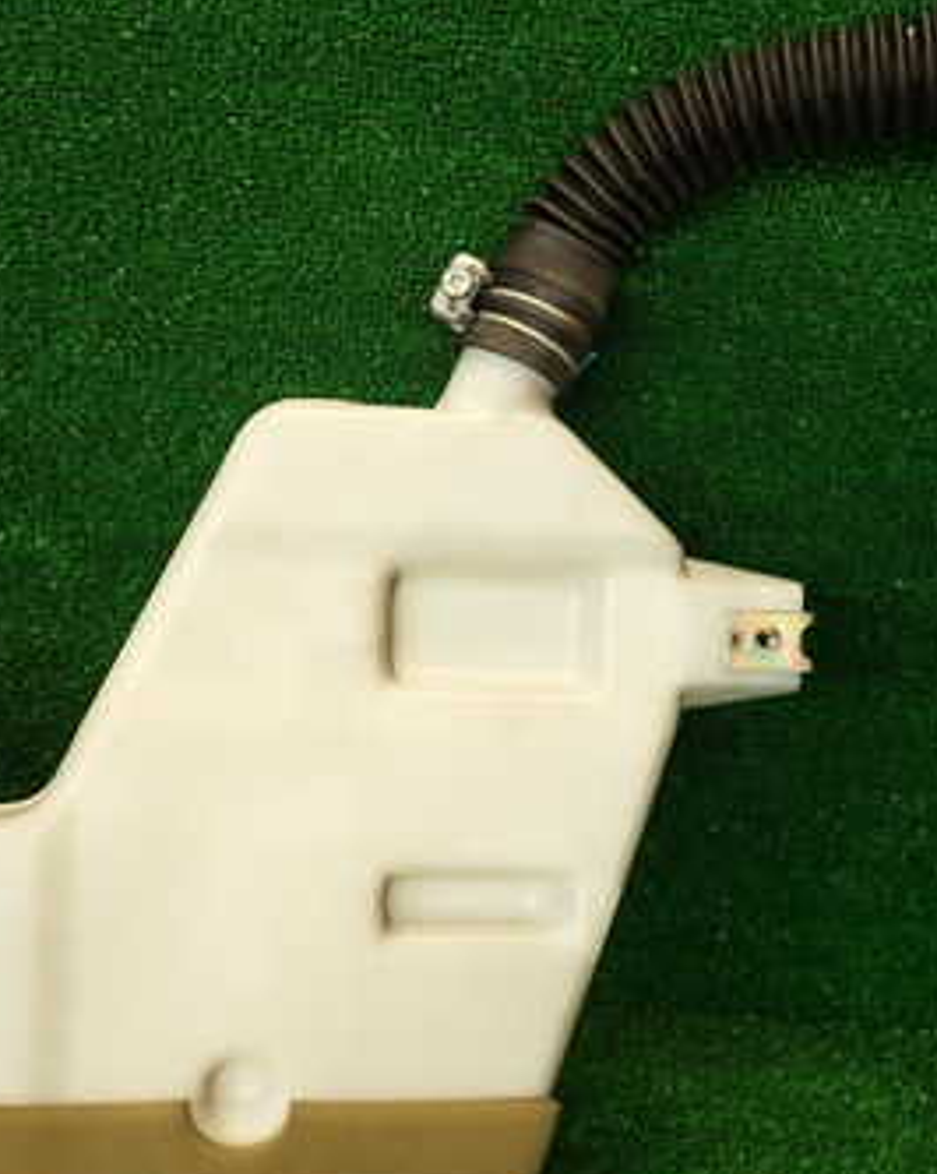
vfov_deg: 41.9
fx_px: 1527
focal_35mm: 44
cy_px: 666
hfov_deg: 34.0
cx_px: 380
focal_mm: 4.5
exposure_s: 1/60
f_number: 2
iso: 200
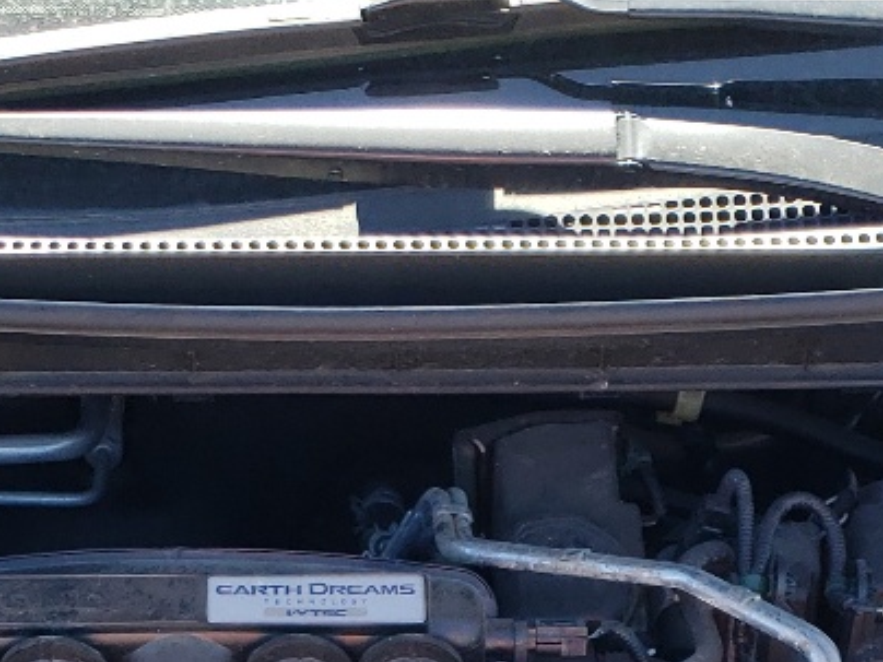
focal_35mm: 103
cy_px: 1267
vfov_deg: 12.8
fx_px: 2627
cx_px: 389
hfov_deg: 19.1
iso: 50
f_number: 1.5
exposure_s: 1/312
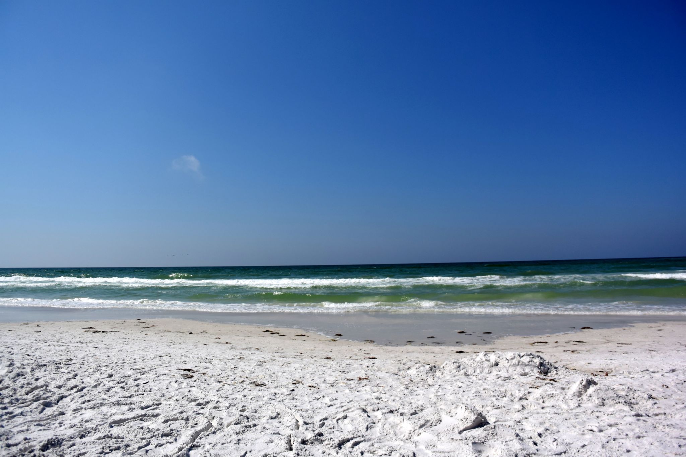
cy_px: 228
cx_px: 343
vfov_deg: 47.9
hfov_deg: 67.4
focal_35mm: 27
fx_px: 514
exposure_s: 1/4000
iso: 160
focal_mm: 10
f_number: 3.5
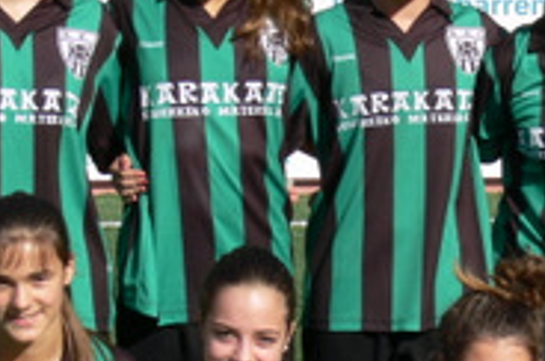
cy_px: 263
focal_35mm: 214
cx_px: 536
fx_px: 3234
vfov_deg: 6.4
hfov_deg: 9.6
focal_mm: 12.5
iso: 80
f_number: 5.6
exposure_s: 1/320
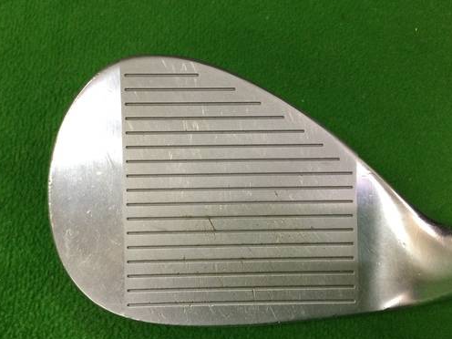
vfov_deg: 35.8
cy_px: 204
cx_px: 223
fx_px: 522
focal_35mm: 40
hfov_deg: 46.8
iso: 80
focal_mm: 3.3
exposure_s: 1/30
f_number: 2.4
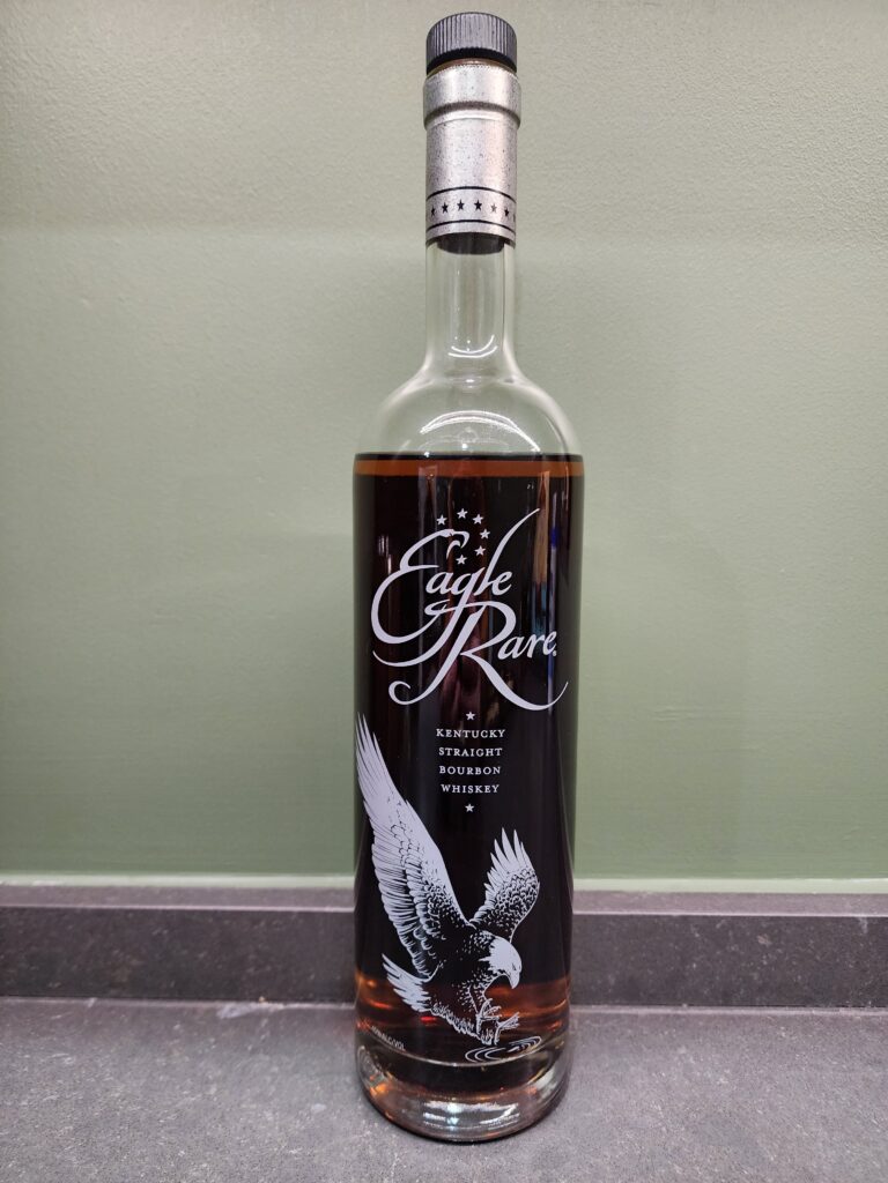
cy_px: 592
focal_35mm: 23
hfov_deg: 58.9
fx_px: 787
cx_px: 444
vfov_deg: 73.9
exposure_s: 1/60
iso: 500
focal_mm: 6.4
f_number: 1.8
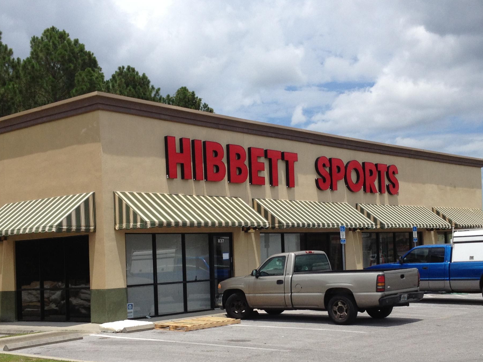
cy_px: 242
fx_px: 809
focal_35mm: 58
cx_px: 265
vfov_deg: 25.1
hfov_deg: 33.2
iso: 50
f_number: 2.4
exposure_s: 1/2513
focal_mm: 4.28
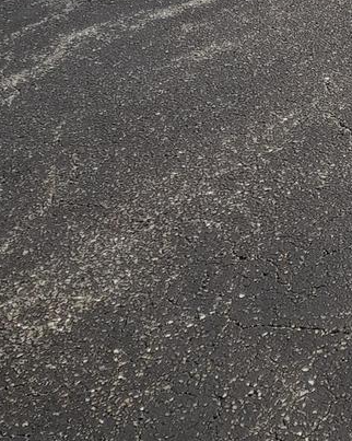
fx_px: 1212
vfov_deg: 18.3
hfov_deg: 15.8
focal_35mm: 93
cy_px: -223
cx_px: 433
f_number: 2
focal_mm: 4.6
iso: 20
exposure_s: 1/585
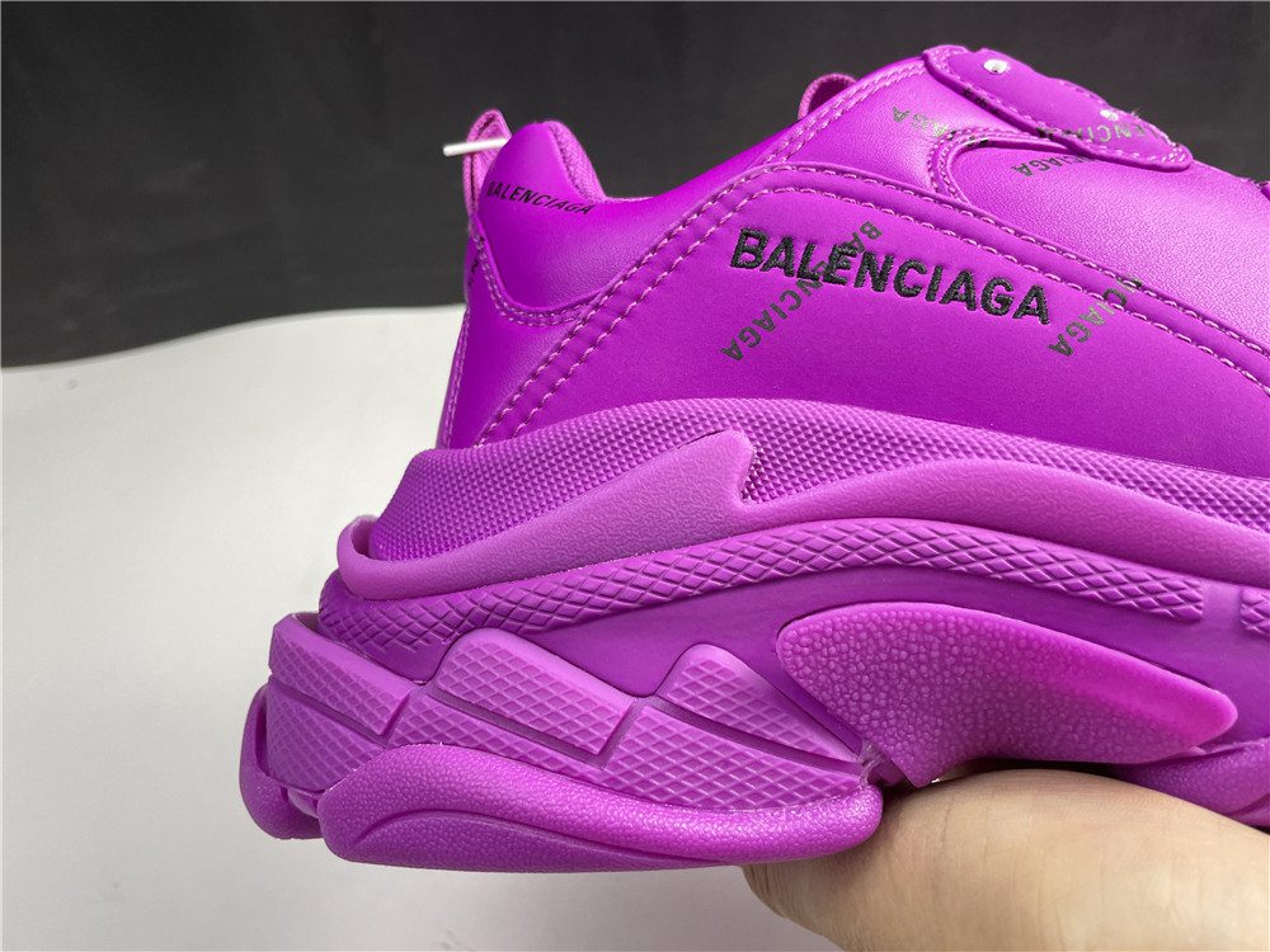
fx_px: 954
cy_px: 476
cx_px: 635
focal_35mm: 26
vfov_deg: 53.1
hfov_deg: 67.3
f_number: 1.6
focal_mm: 4.2
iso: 100
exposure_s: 1/121
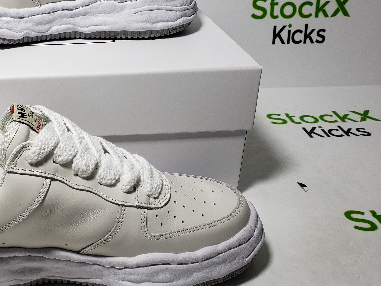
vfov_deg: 32.8
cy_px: 112
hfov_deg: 40.7
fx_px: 484
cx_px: 62
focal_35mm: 44
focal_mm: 4.3
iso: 50
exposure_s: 1/230
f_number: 2.4
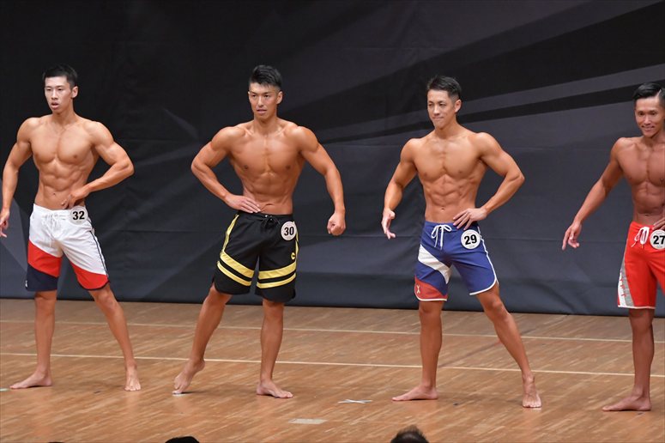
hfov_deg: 9.2
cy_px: 222
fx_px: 4154
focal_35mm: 225
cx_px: 332
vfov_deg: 6.1
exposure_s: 1/400
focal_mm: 150
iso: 6400
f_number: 5.6
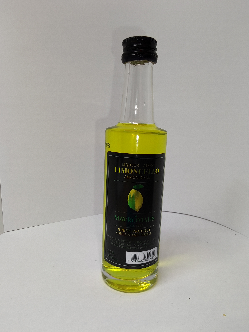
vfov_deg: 65.3
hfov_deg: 51.4
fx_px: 259
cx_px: 124
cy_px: 166
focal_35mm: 27
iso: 58
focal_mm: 1.96
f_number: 2.2
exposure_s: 1/100
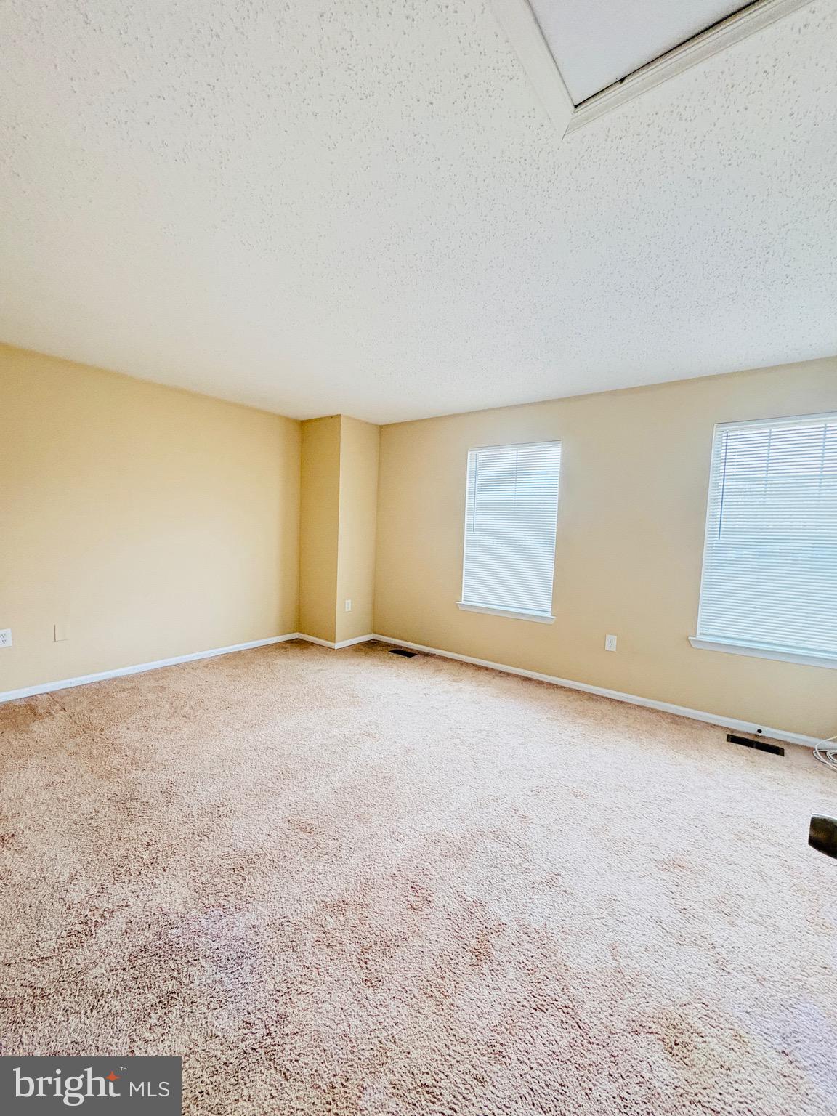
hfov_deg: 85.7
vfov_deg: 102.1
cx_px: 418
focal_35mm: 14
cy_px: 558
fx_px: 451
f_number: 2.2
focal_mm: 2.22
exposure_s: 1/120
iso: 400
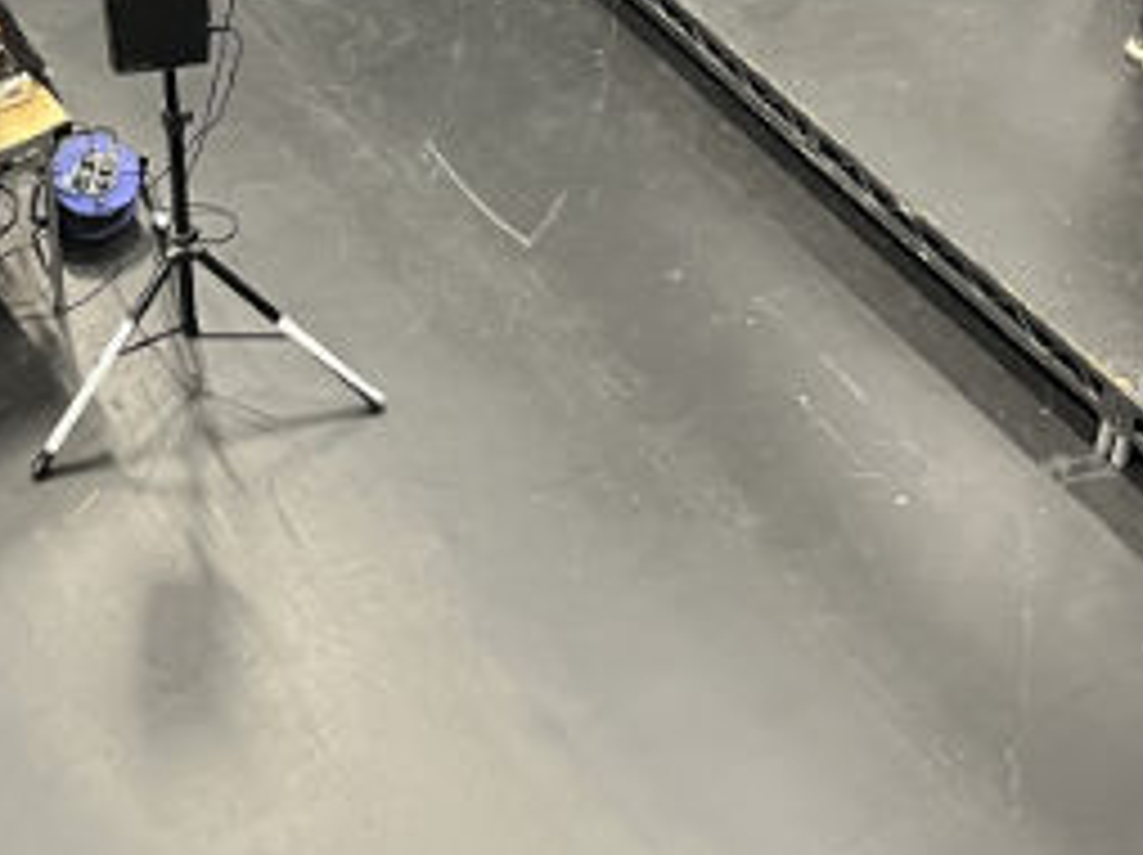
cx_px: 387
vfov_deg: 16.8
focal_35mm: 82
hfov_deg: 23.8
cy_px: -297
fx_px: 2705
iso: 320
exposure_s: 1/50
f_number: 1.6
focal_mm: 5.1
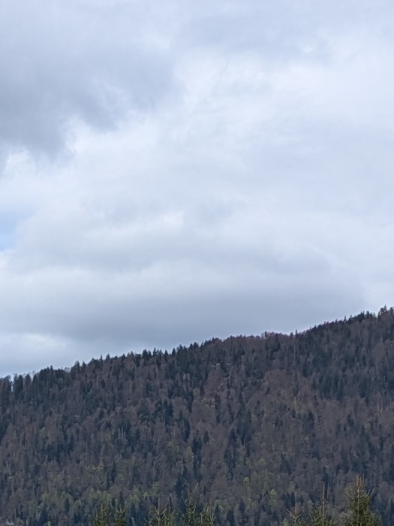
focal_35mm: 140
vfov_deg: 13.0
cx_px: -74
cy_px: 872
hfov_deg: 10.4
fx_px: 2125
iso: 48
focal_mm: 6.81
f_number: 1.85
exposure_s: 1/2096
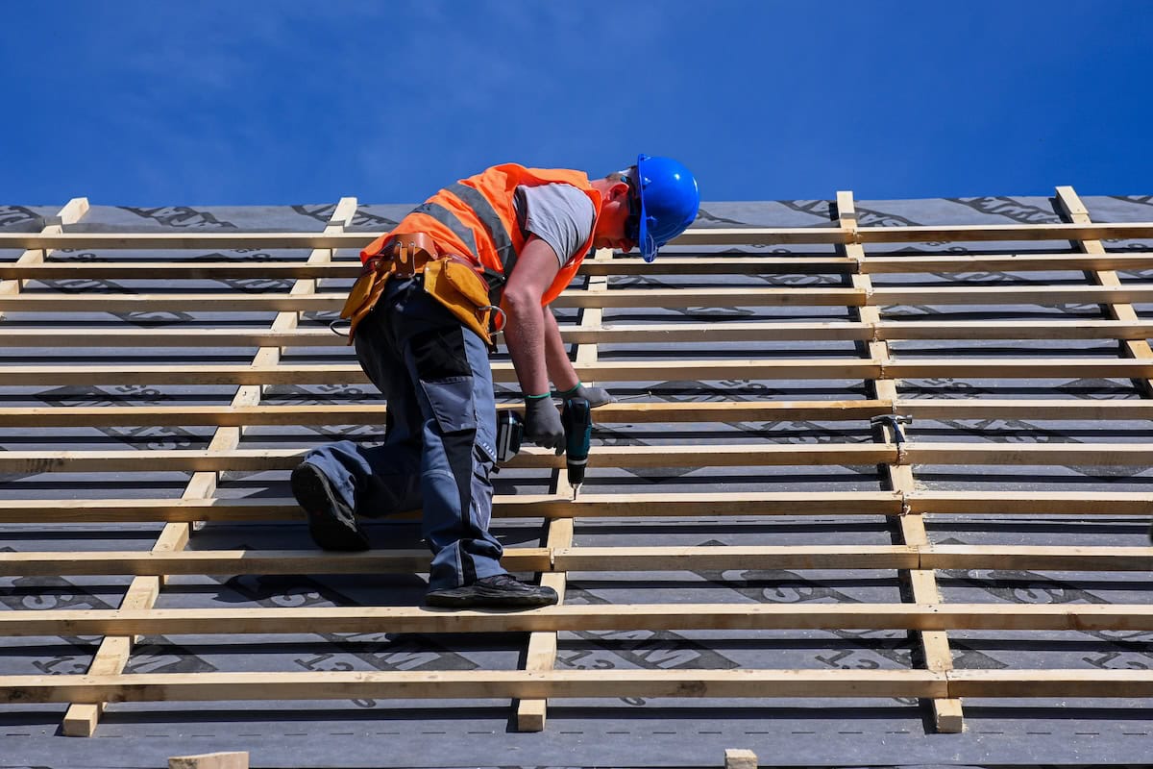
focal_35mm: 84
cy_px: 384
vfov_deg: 16.3
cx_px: 576
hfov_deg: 24.2
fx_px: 2690
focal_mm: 56
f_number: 4
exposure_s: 1/1250
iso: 100
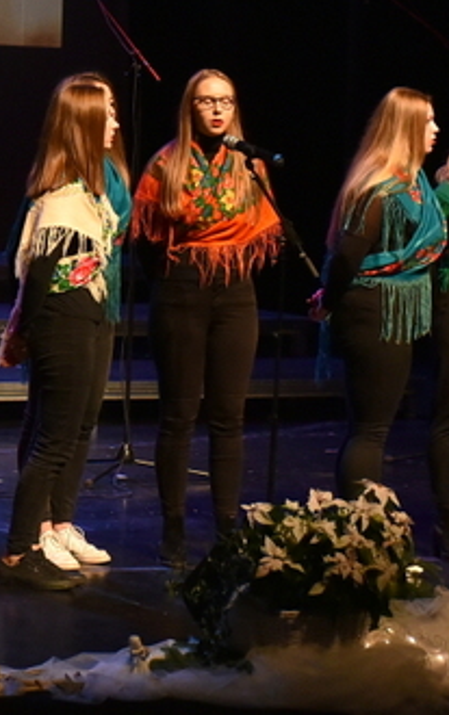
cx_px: 4
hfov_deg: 8.3
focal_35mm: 158
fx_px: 3085
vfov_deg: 13.1
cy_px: 22
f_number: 4.5
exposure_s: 1/160
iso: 2000
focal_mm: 50
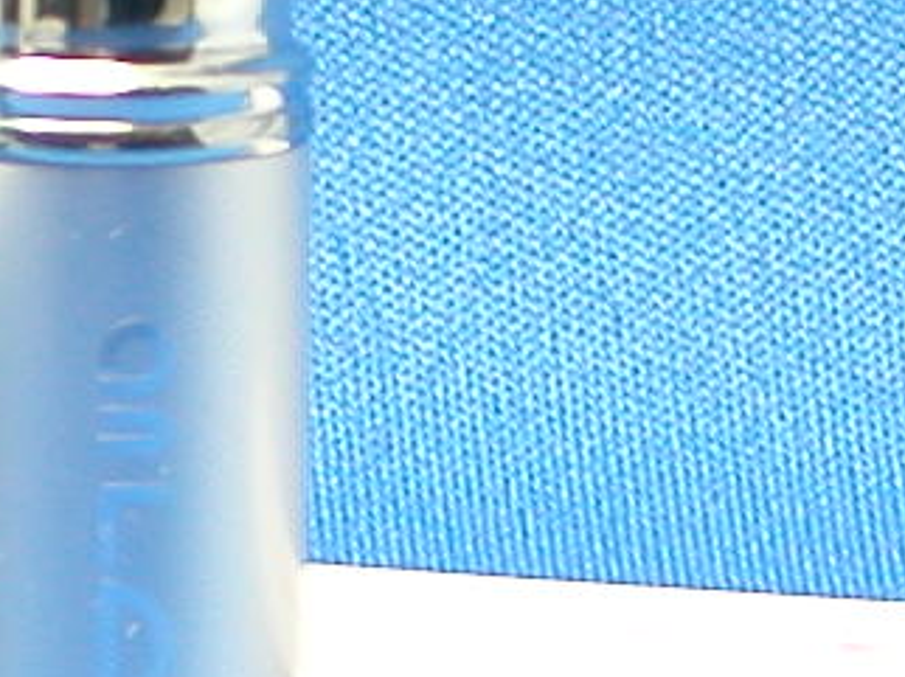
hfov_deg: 3.6
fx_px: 14421
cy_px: 464
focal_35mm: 552
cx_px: 447
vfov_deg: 2.7
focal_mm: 16.8
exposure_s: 1/4.1
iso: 100
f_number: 4.8
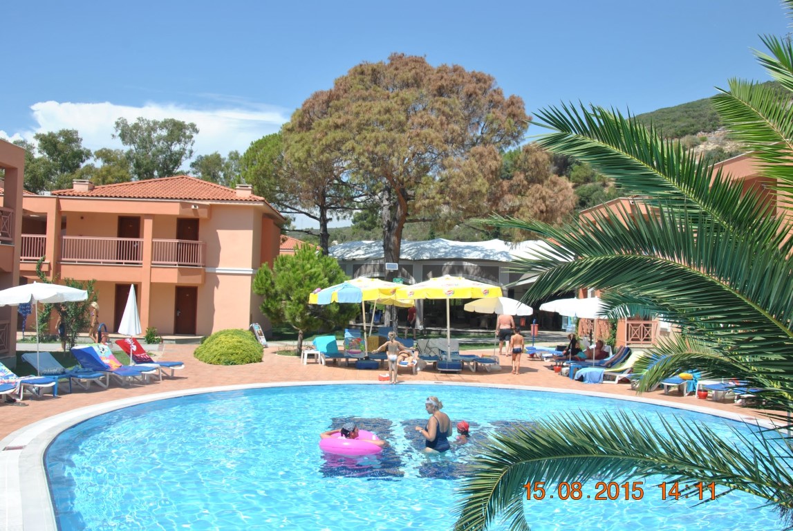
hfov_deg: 57.2
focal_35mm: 33
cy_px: 266
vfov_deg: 40.1
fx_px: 728
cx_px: 396
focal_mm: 22
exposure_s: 1/250
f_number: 8
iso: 100
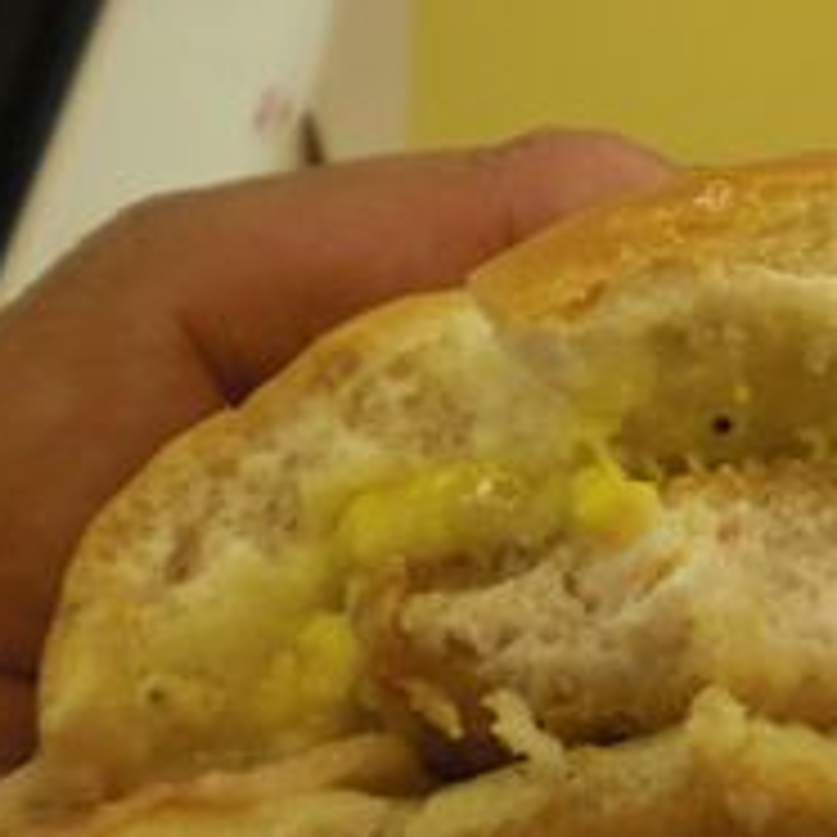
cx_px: 911
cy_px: 567
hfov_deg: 20.4
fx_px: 2216
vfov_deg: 21.3
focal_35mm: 81
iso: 200
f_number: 3.1
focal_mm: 6.3
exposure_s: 1/125
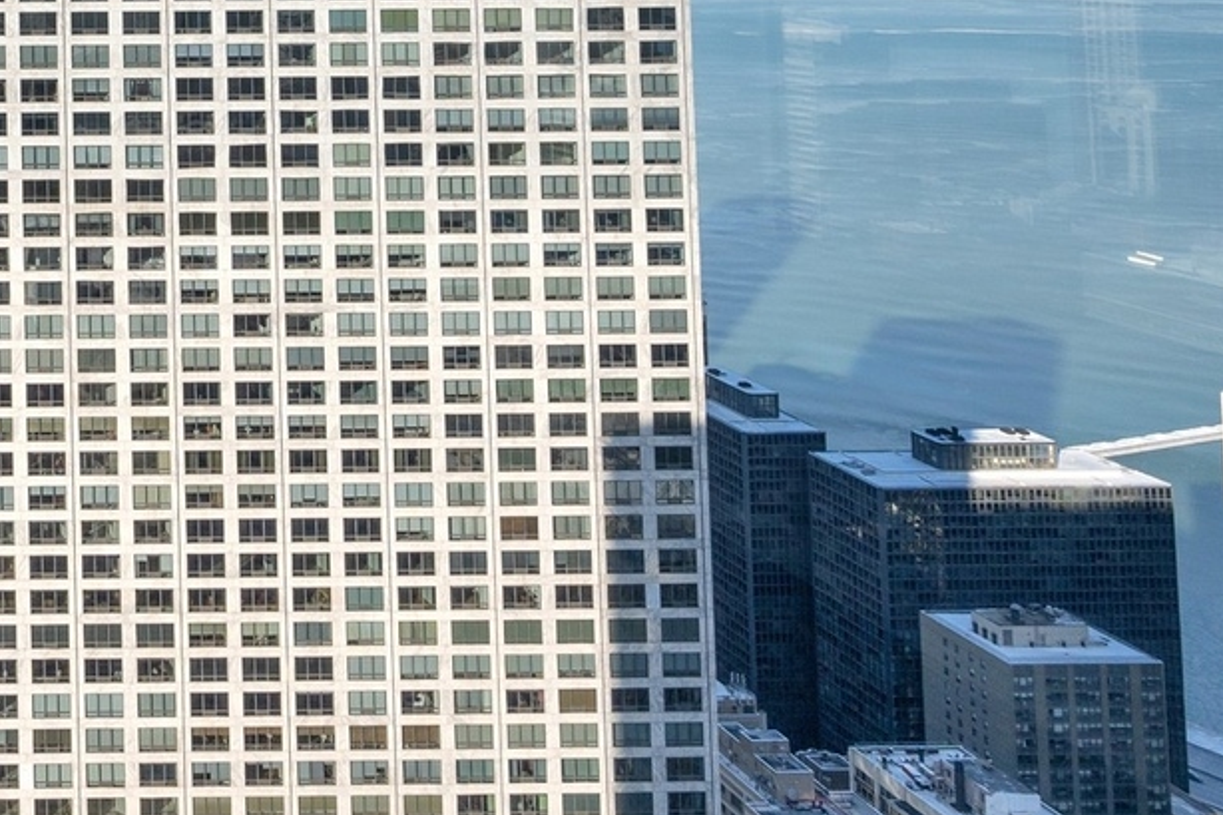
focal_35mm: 37
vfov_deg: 30.6
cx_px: -287
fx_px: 1257
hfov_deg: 37.4
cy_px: -155
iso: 400
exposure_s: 1/400
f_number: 8
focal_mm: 14
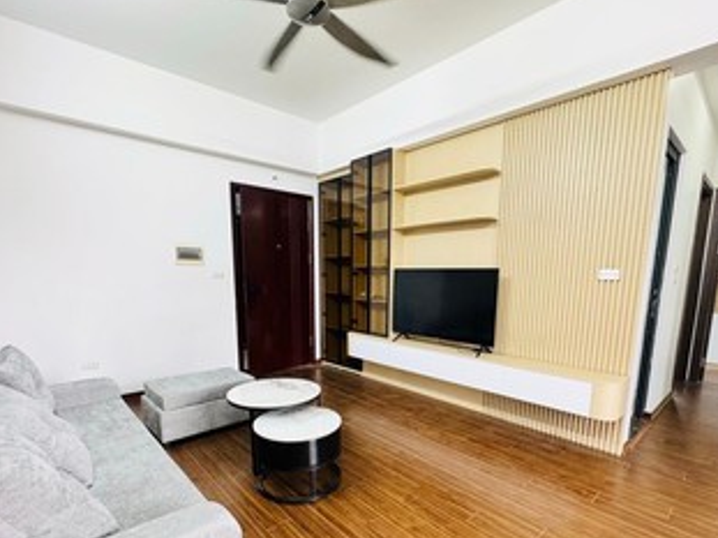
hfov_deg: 87.8
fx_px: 373
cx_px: 365
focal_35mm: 18
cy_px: 335
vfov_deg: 70.5
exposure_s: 1/100
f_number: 2.2
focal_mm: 2.22
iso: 250
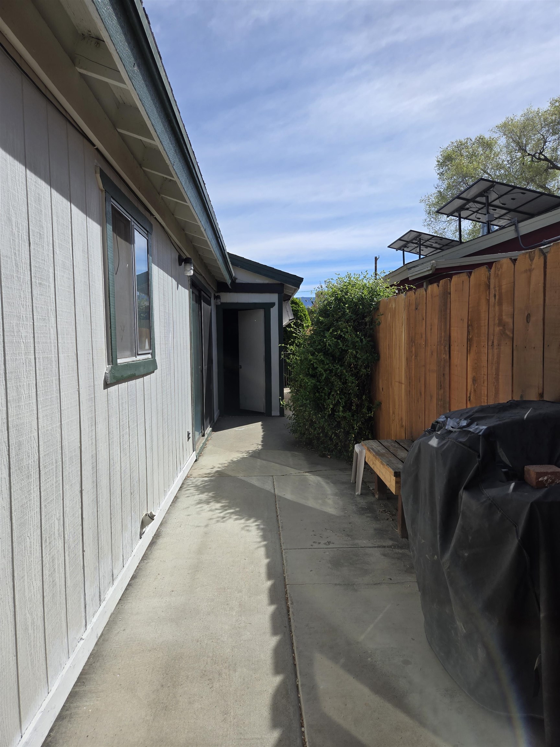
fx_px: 496
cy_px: 374
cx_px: 280
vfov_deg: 73.9
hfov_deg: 58.9
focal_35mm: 23
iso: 25
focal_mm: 5.4
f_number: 1.8
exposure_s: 1/2371
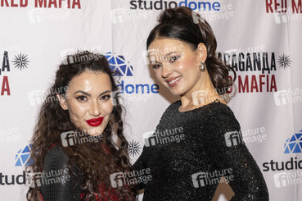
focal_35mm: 55
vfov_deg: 24.5
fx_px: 461
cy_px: 116
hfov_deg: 36.3
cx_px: 142
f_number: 5.6
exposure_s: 1/200
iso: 800
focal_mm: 45
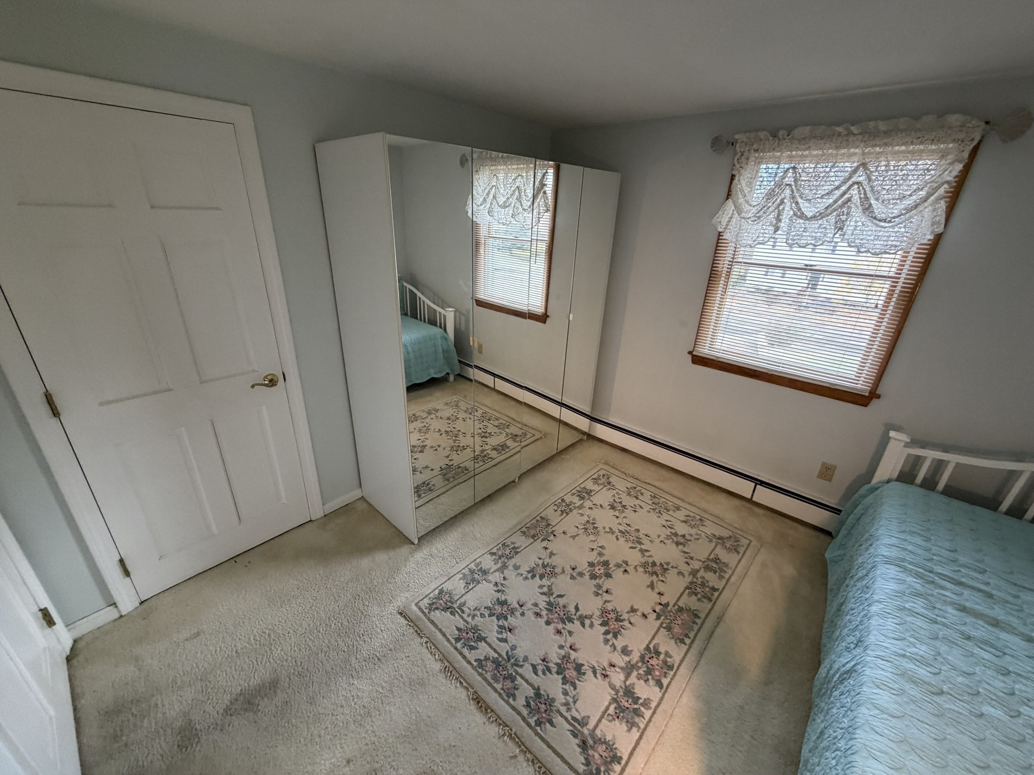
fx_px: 418
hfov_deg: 102.1
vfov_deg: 85.7
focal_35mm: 14
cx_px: 517
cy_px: 388
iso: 320
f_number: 2.2
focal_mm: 2.22
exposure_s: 1/60
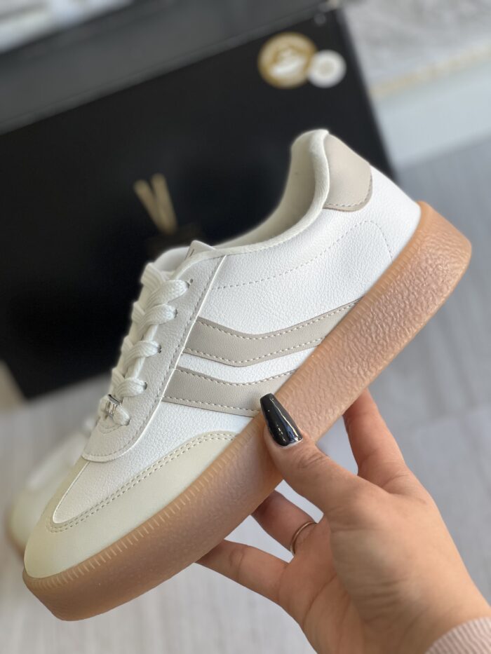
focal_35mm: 77
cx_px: 246
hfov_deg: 19.1
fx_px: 1456
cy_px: 327
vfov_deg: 25.3
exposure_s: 1/120
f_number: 2.8
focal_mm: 9
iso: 125
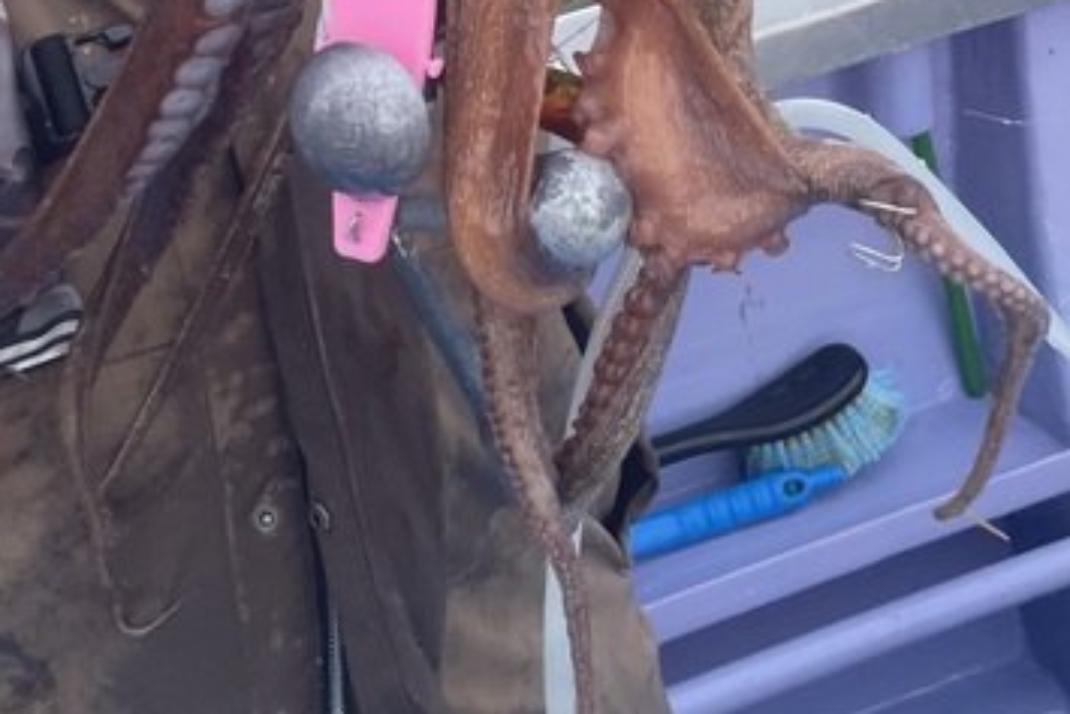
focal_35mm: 65
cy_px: -202
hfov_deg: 30.9
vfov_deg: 19.4
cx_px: 518
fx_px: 1933
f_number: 1.6
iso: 32
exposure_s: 1/849
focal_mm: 4.2
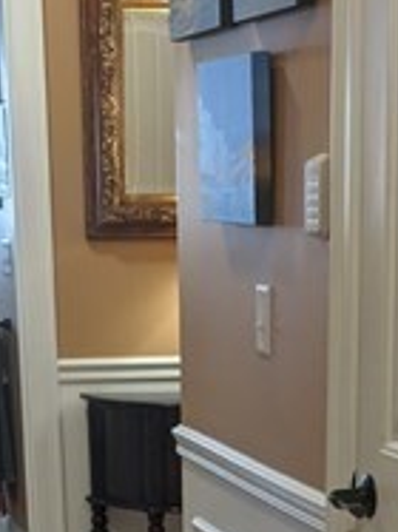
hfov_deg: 13.3
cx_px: 262
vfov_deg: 16.2
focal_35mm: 111
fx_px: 1704
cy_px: 797
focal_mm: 4.44
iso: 132
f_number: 1.8
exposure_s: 1/60
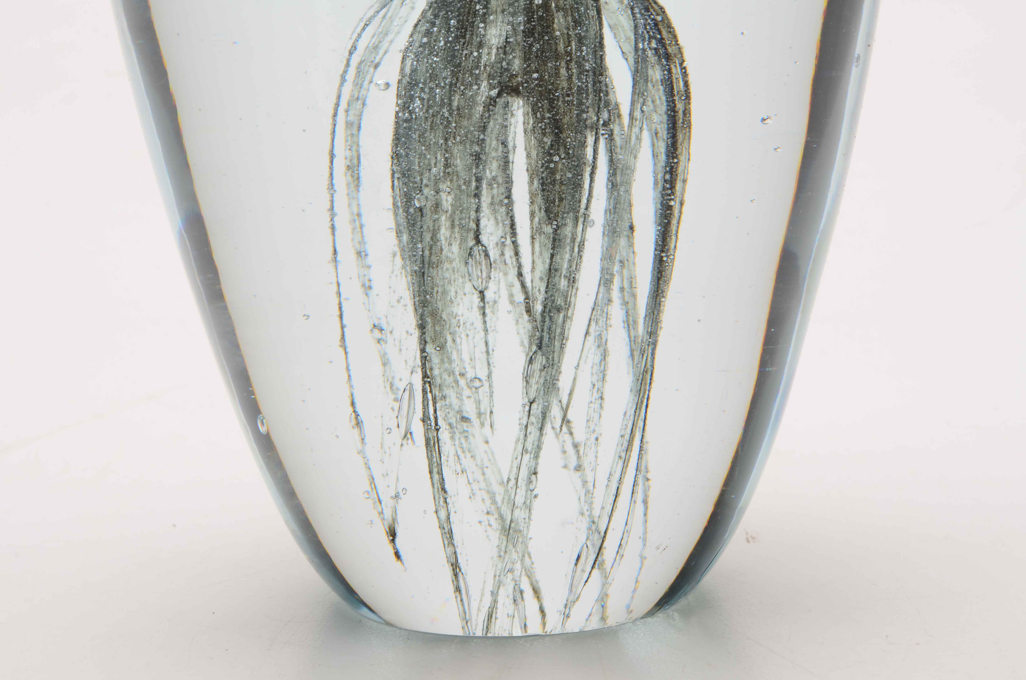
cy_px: 340
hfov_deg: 24.7
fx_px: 2346
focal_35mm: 82
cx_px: 513
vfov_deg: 16.5
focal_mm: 55
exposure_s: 1/160
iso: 100
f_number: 25
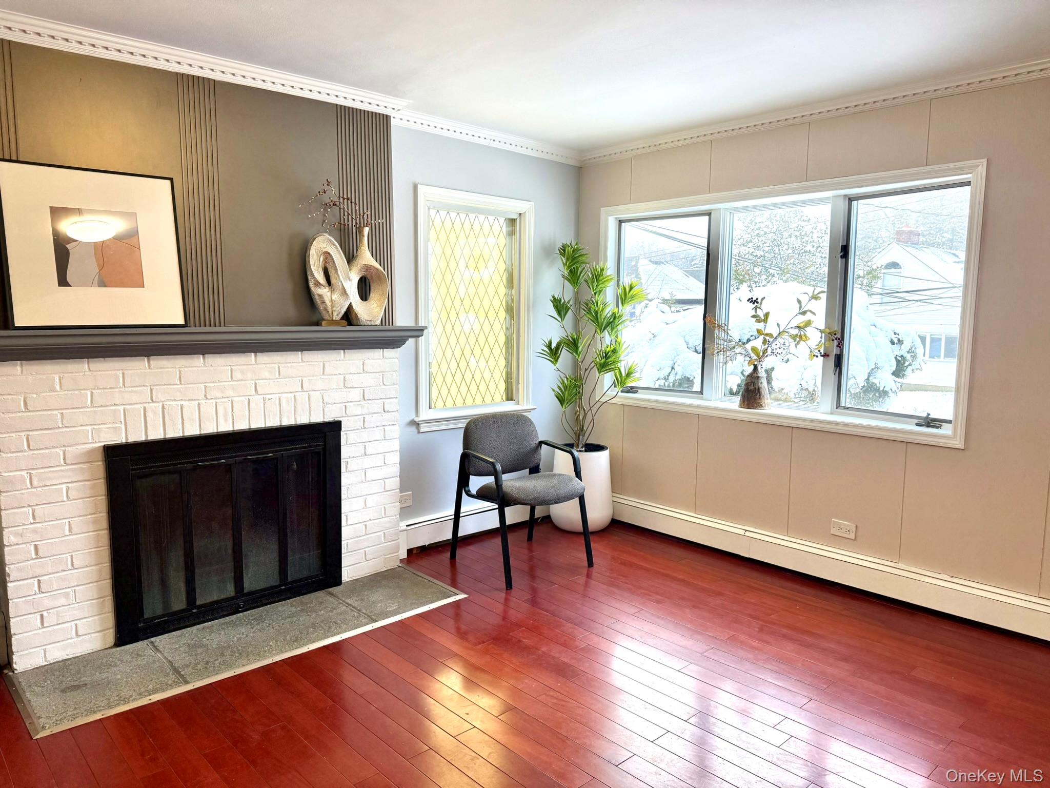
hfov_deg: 71.6
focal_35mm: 24
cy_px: 394
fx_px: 728
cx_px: 525
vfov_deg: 56.8
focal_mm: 6.76
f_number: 1.78
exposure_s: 1/238
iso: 160
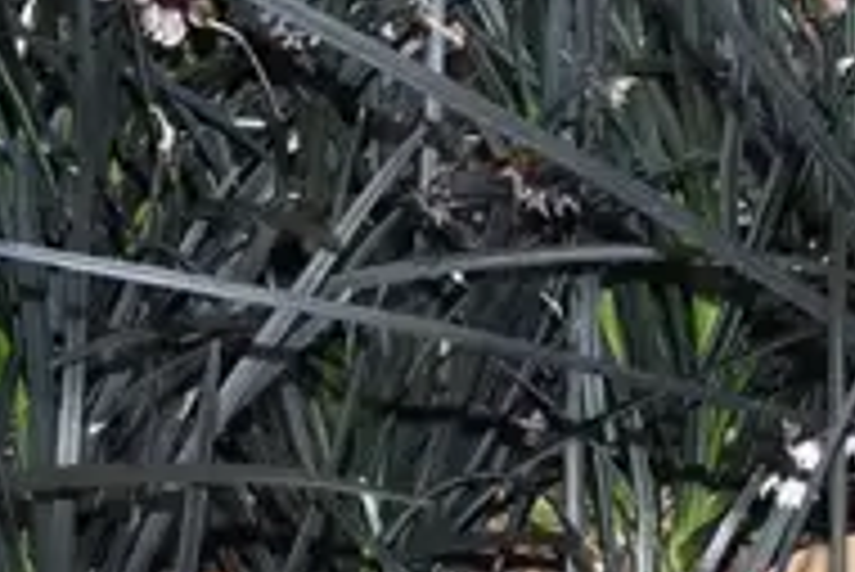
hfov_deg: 8.3
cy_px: 428
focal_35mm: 246
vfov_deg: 5.6
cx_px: 144
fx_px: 5847
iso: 1600
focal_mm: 22
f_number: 5.6
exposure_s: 1/160
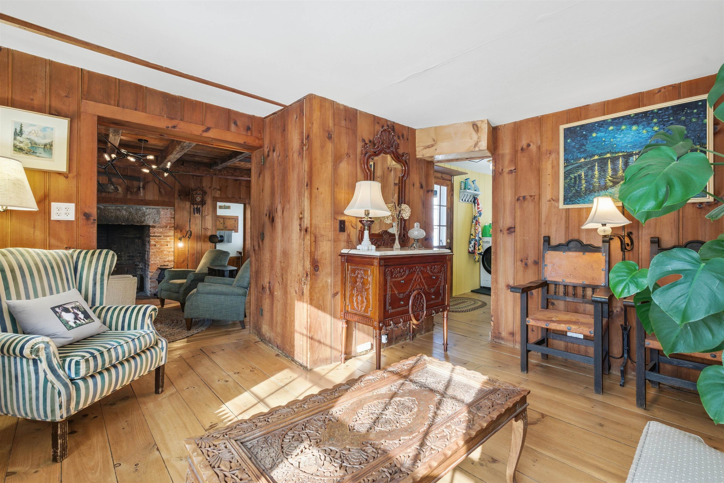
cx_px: 362
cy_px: 242
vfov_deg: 72.1
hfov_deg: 95.0
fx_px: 332
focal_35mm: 16
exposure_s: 1/160
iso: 500
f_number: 9
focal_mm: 16.5
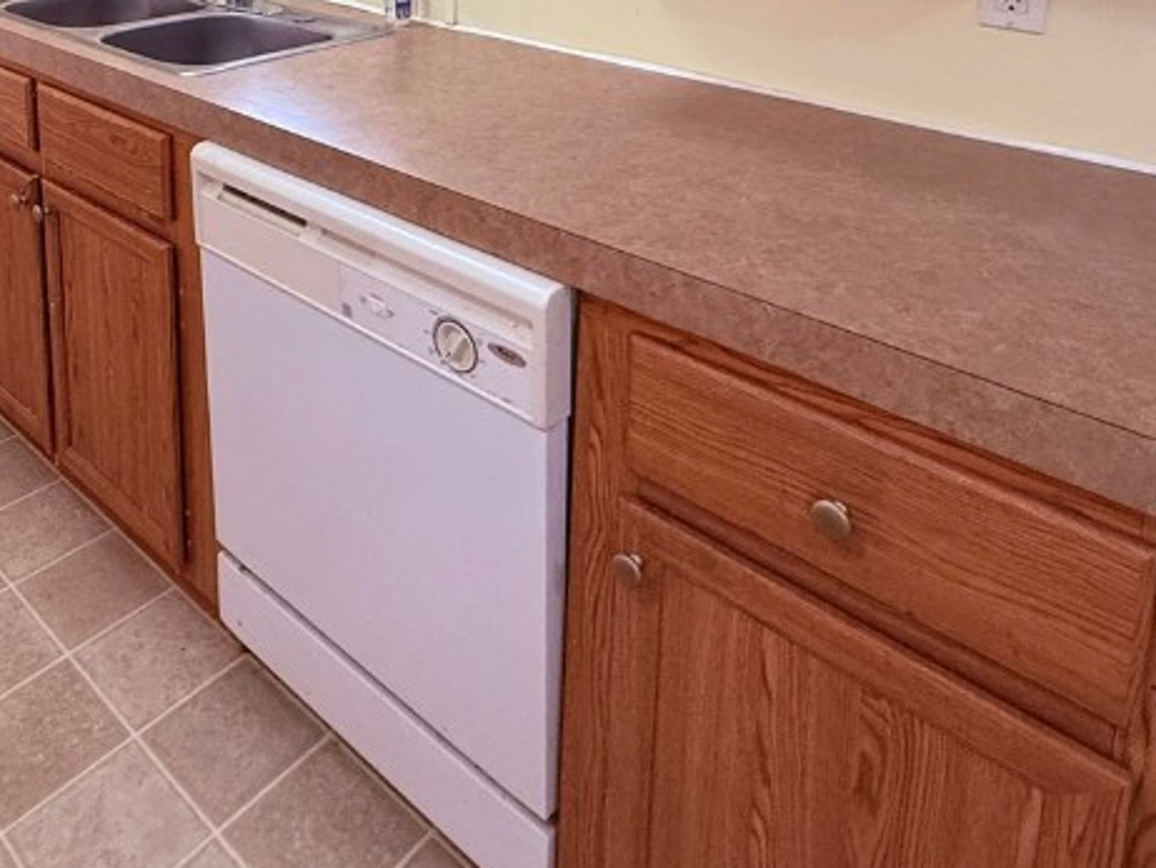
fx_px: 1036
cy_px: -60
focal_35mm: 31
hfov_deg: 56.6
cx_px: 355
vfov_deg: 38.5
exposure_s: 1/120
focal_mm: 2.22
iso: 500
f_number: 2.2
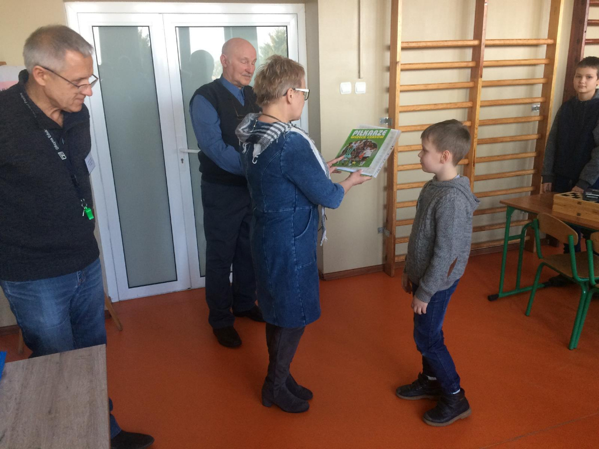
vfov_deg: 48.2
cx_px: 300
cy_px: 224
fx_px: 502
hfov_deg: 61.7
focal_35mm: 29
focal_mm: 4.15
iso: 64
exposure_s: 1/33
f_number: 2.2
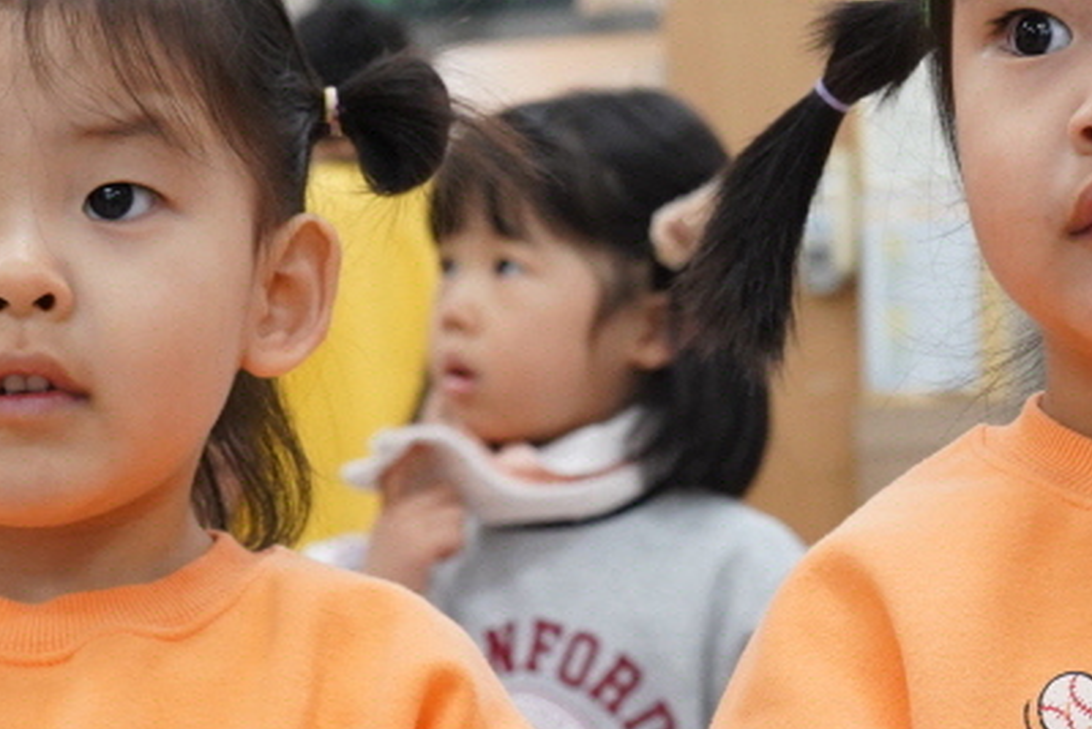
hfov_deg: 15.2
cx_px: 699
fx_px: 4096
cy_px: 262
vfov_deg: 10.2
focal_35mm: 135
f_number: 6.3
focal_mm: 45
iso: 2500
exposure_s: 1/80
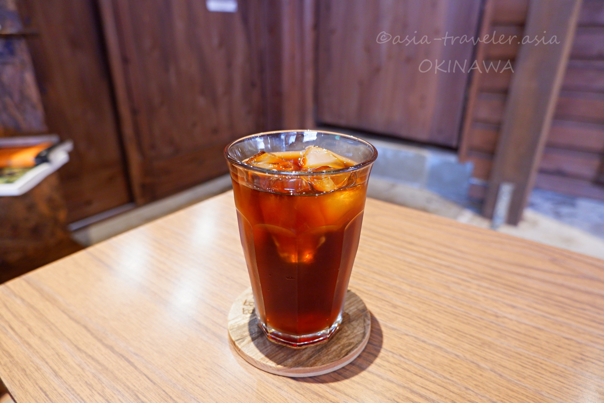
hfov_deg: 76.1
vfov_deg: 55.1
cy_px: 202
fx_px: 386
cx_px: 302
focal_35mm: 23
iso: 1250
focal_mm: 15
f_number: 3.5
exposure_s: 1/34
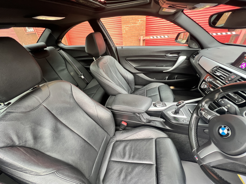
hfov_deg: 106.2
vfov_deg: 89.9
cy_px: 92
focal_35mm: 13
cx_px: 123
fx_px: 92
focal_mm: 1.57
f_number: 1.8
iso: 160
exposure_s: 1/67
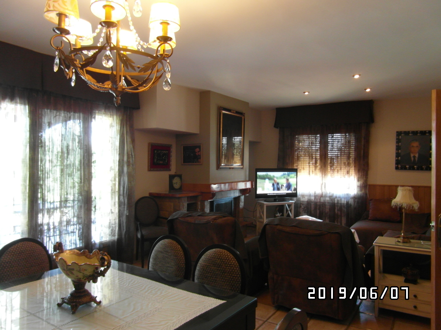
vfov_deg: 56.8
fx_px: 306
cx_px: 220
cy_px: 165
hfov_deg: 71.6
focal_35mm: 24
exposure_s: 1/4
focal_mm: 4
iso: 160
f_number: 3.2
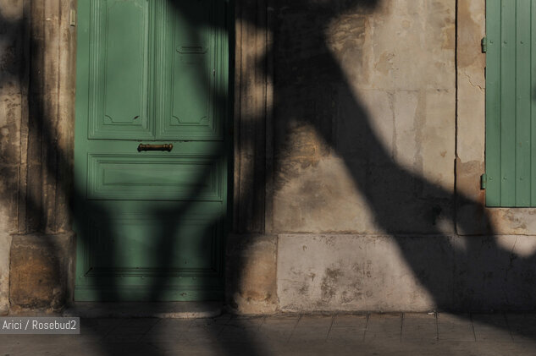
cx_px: 404
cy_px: 54
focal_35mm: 82
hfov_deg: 24.5
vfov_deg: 16.5
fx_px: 1220
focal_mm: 48
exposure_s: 1/1000
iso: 200
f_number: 9
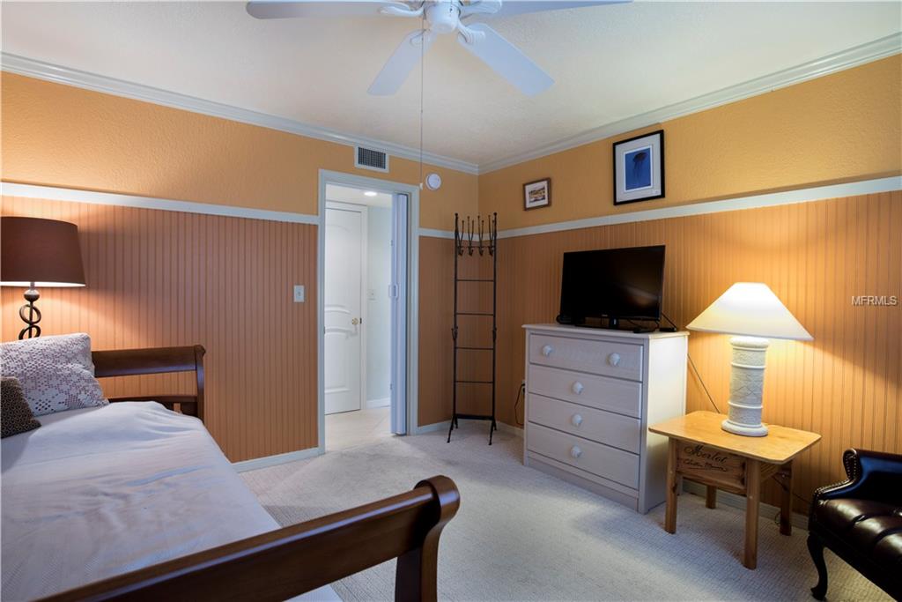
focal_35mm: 18
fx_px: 451
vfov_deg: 67.4
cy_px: 301
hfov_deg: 90.0
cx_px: 451
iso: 400
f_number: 7.1
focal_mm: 18
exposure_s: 1/3
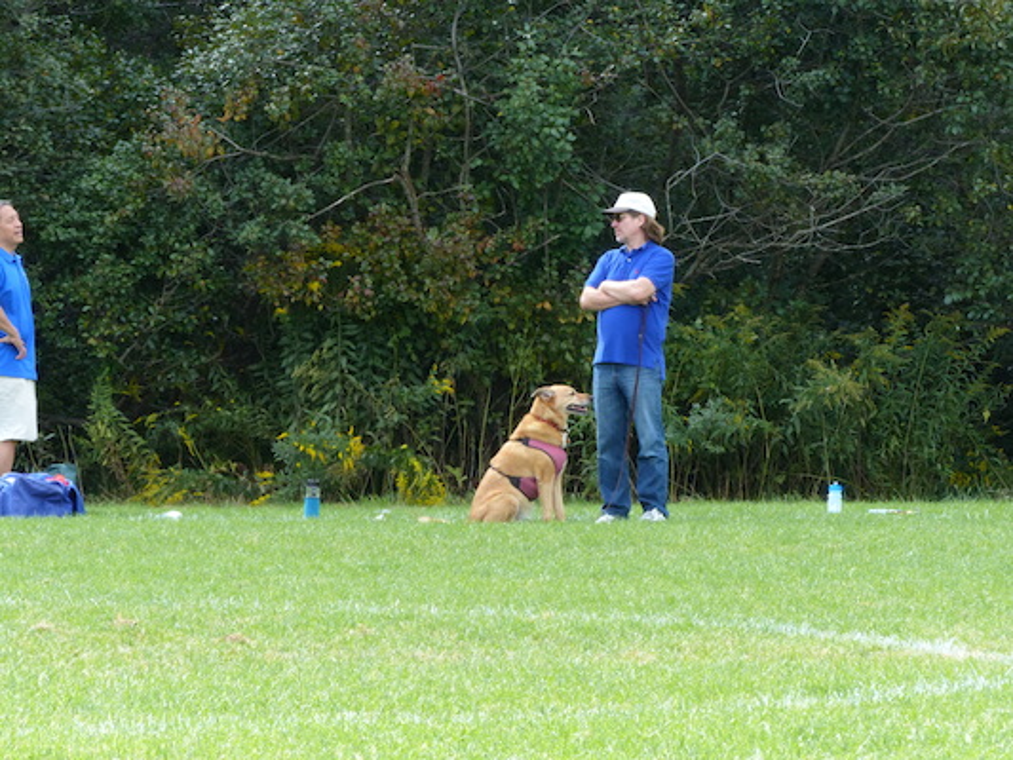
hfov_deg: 6.0
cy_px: 380
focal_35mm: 331
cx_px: 506
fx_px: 9689
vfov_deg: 4.5
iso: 200
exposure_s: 1/100
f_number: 8
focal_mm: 59.5
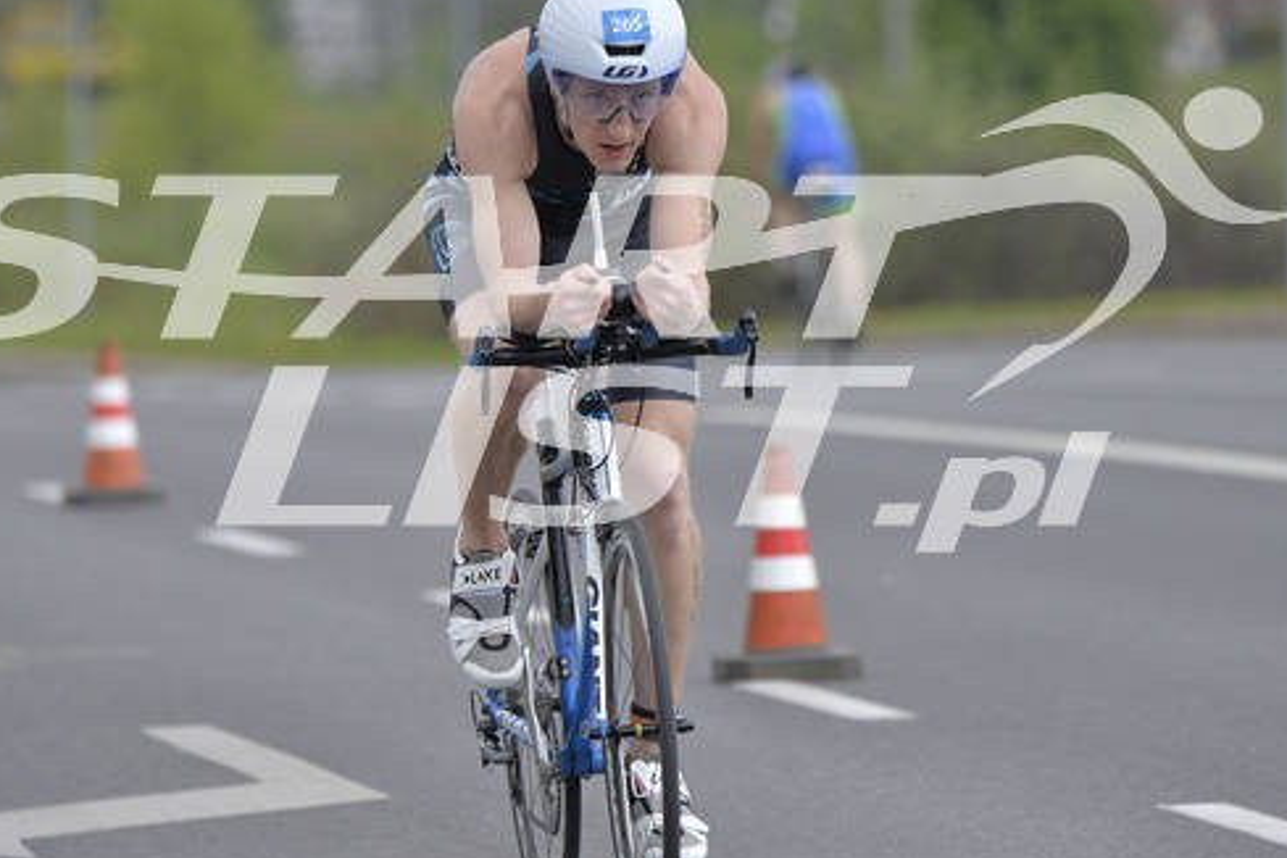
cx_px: 603
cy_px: 320
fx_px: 16372
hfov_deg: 4.5
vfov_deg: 3.0
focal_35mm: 458
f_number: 6
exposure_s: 1/1600
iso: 400
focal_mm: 350
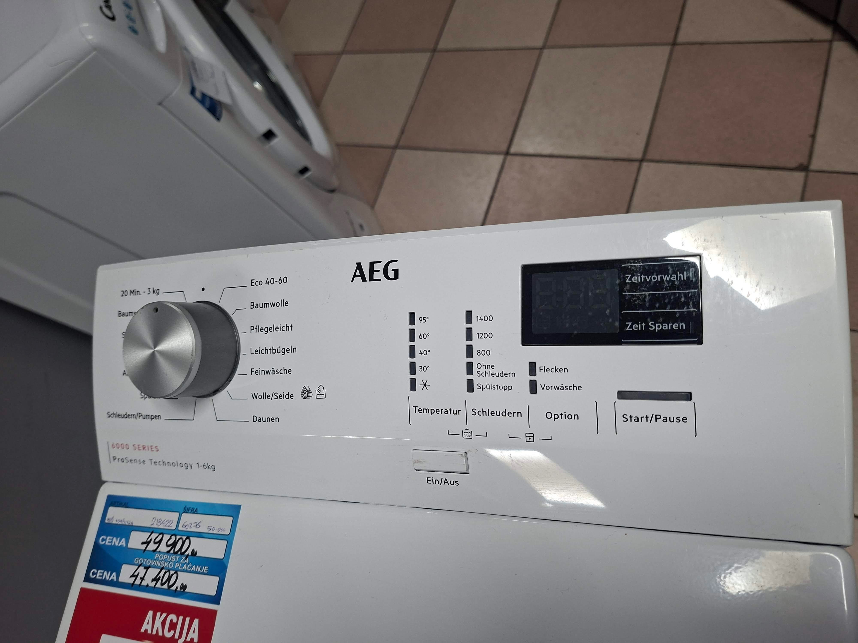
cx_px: 429
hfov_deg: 73.9
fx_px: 570
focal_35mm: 23
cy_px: 322
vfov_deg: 58.9
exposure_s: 1/100
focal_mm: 5.54
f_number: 1.8
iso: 250
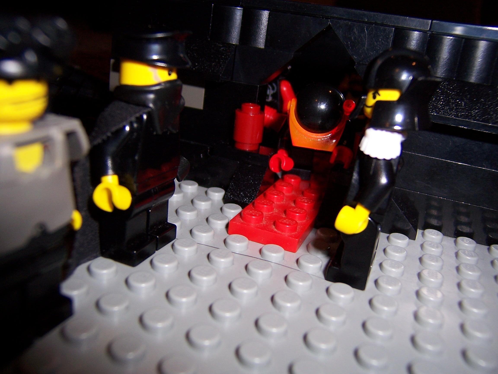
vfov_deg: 42.9
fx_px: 475
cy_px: 187
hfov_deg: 55.4
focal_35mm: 33
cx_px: 249
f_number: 2.8
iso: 80
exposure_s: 1/60
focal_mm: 5.5
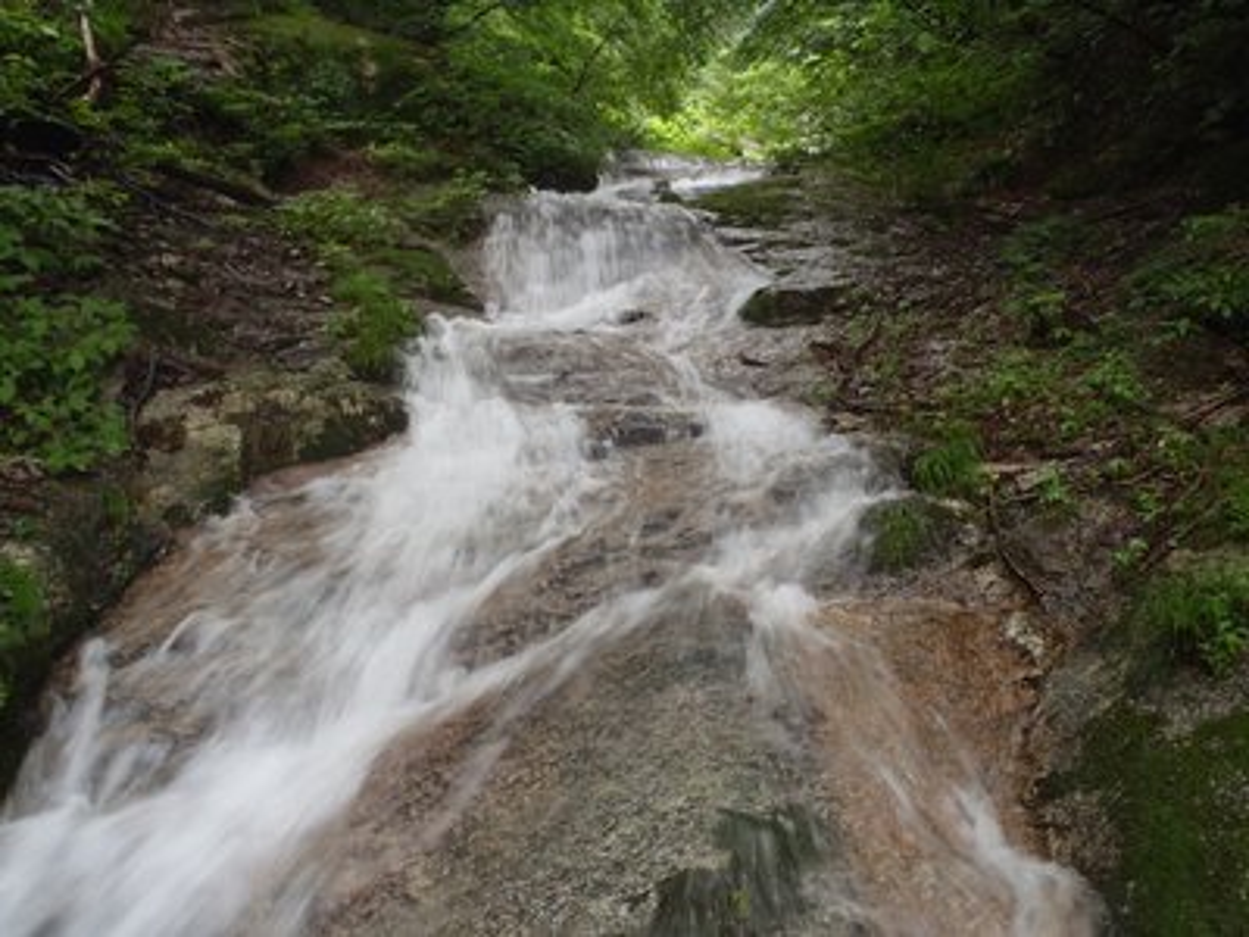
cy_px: 468
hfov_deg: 63.4
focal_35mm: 28
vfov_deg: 49.7
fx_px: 1010
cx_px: 624
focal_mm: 5
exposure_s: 1/15
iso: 200
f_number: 3.9
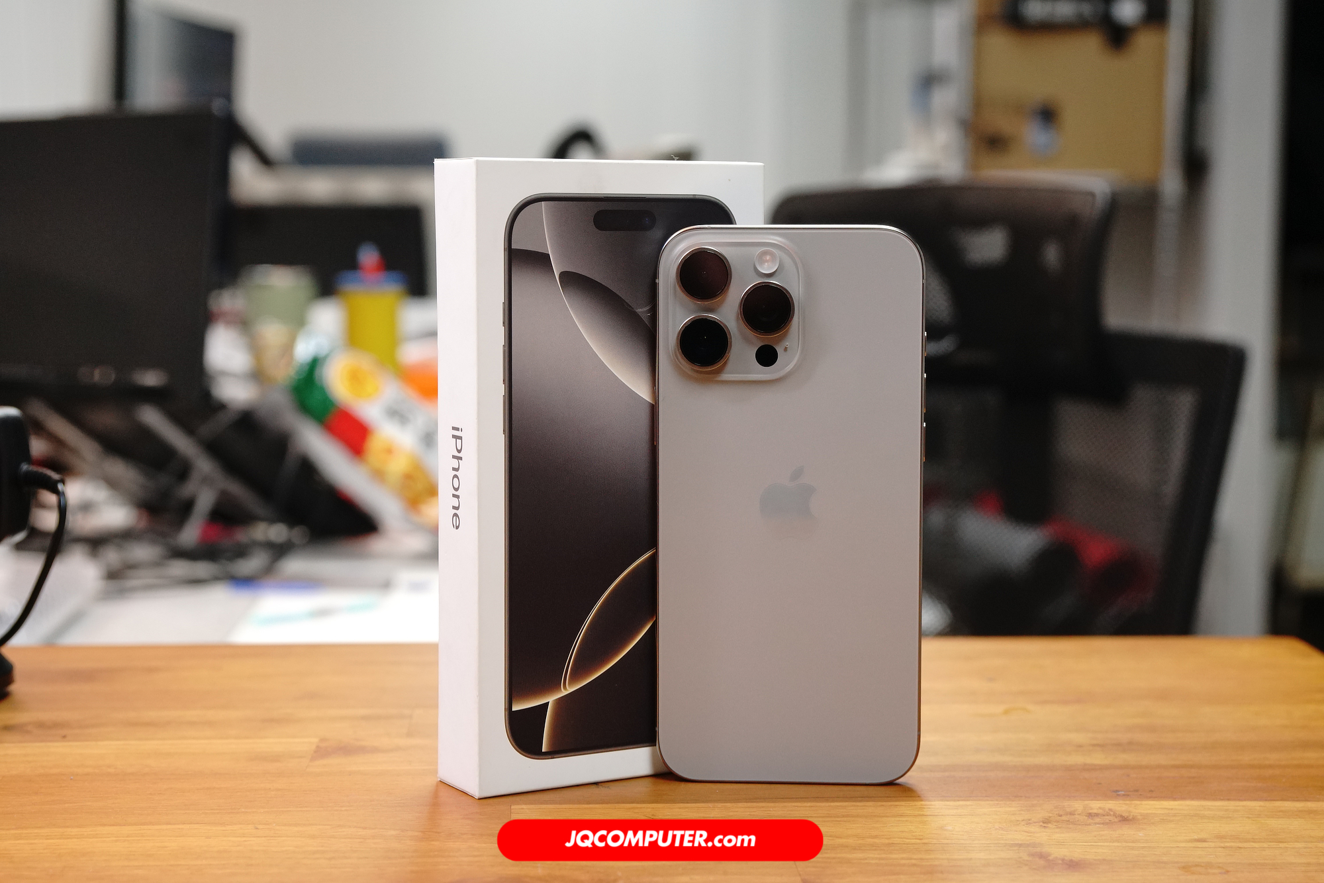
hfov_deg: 31.9
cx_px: 662
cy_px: 442
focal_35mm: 63
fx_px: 2317
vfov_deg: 21.6
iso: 1000
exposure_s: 1/80
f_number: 5
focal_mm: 42
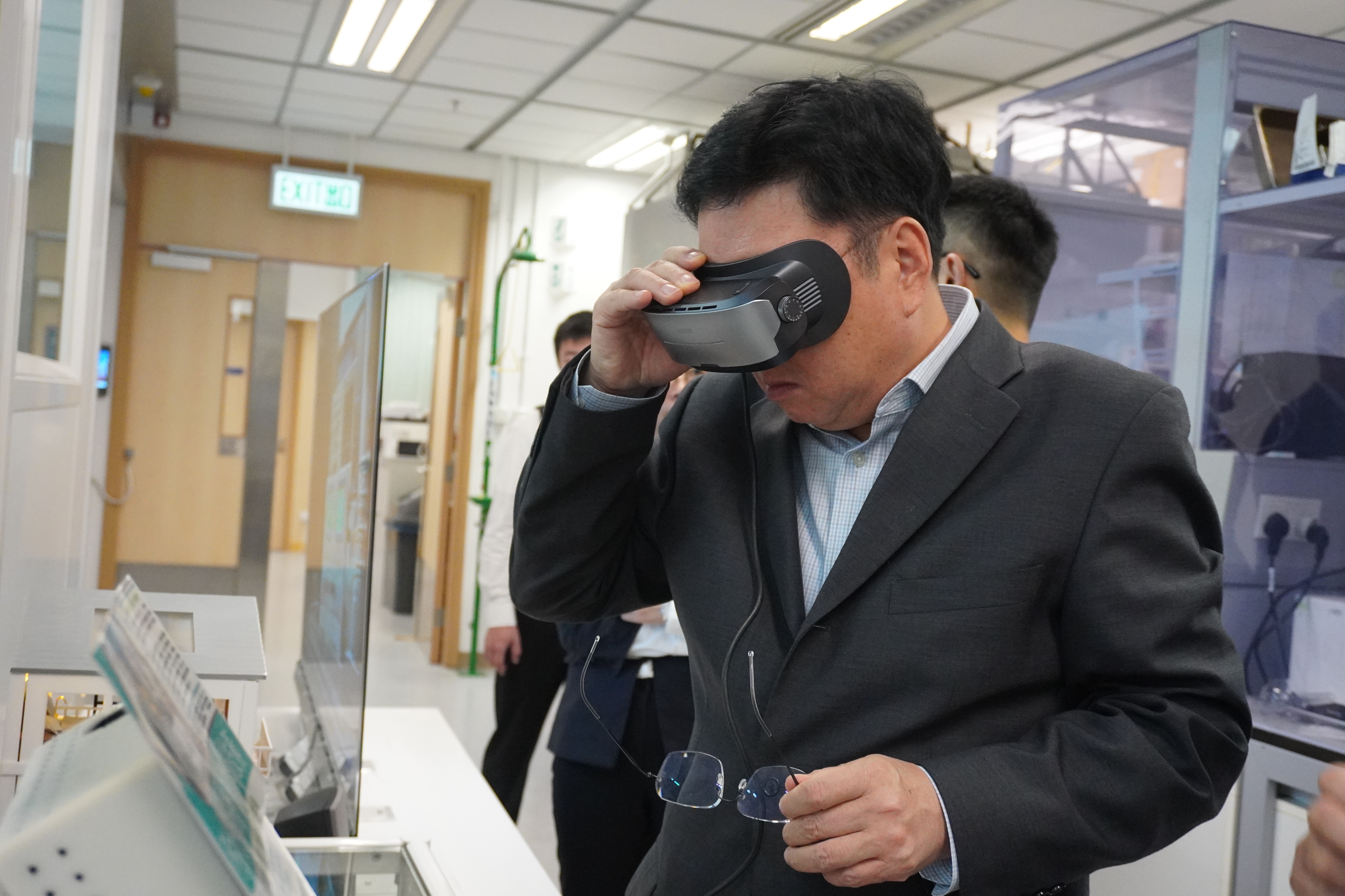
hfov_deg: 51.3
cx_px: 672
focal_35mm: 38
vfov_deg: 35.5
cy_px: 448
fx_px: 1401
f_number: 4.5
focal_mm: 25
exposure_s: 1/160
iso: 4000
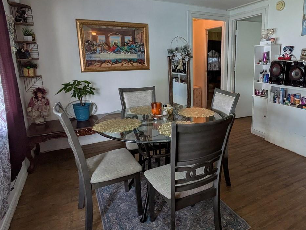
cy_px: 98
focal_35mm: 24
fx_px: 212
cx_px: 189
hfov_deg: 70.6
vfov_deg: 56.6
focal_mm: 1.83
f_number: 2.2
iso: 99
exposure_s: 1/60
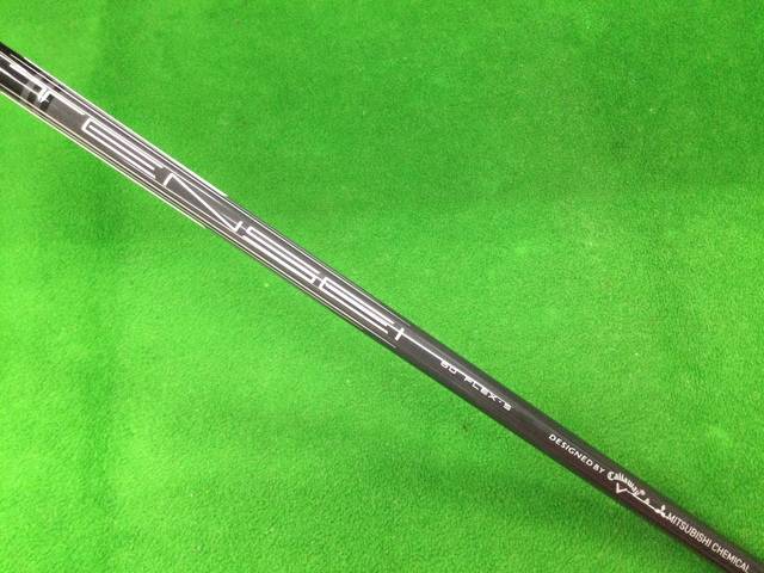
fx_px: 684
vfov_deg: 45.4
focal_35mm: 31
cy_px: 286
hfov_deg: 58.4
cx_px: 382
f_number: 2.4
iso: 160
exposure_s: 1/30
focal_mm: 3.3
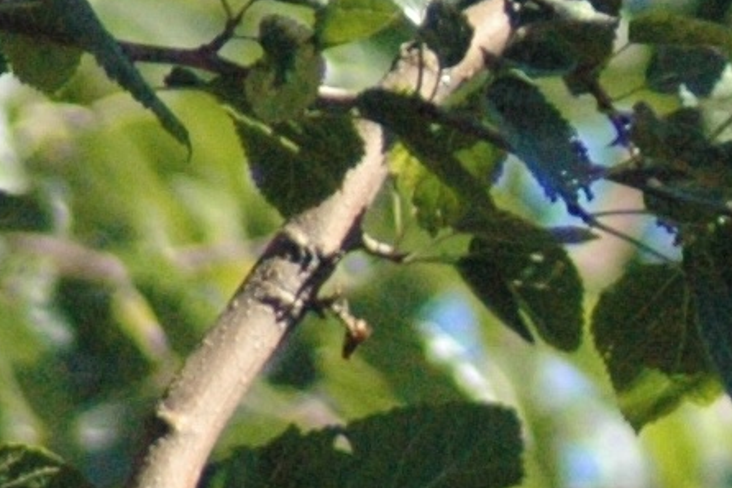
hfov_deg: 1.3
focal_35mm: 1614
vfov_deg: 0.9
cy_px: 220
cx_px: 1260
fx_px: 32804
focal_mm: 300
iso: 1600
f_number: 6.3
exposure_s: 1/2500
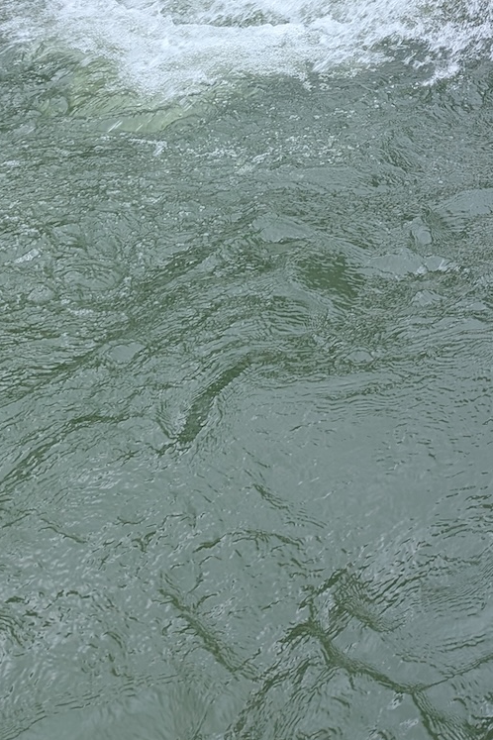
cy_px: 26
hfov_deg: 20.0
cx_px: 590
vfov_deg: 29.6
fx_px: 1315
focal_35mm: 64
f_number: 1.68
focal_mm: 6.9
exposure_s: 1/385
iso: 19
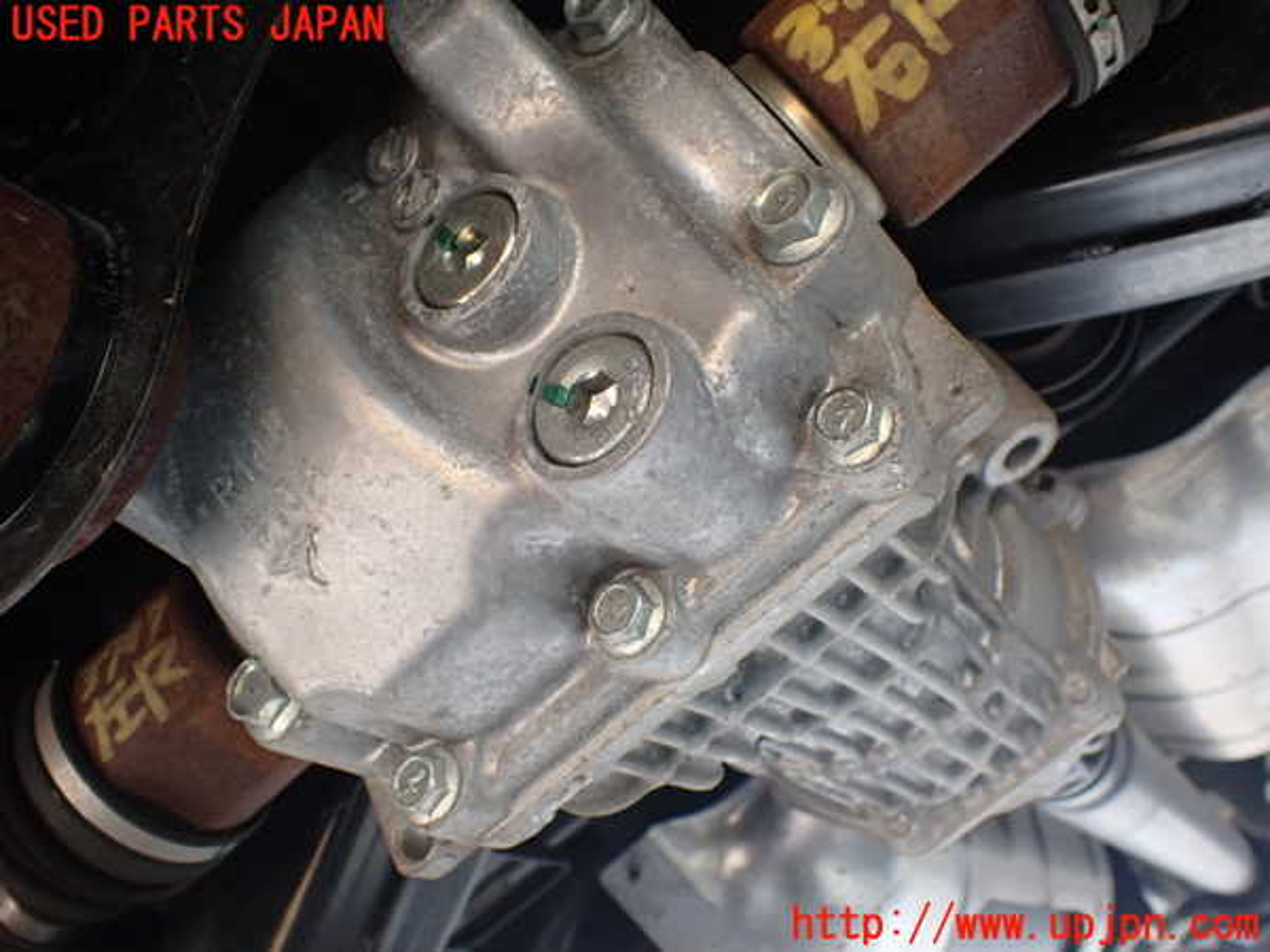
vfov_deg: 46.8
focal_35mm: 30
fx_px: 1101
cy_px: 476
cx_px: 635
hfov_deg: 60.0
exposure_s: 1/125
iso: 200
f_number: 2.3
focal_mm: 5.4
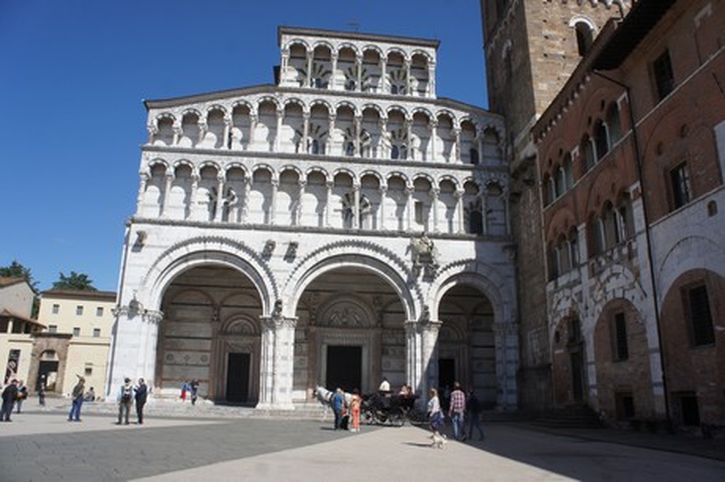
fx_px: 543
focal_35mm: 27
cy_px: 241
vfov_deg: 47.9
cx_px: 362
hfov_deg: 67.4
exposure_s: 1/640
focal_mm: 18
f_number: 7.1
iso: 200
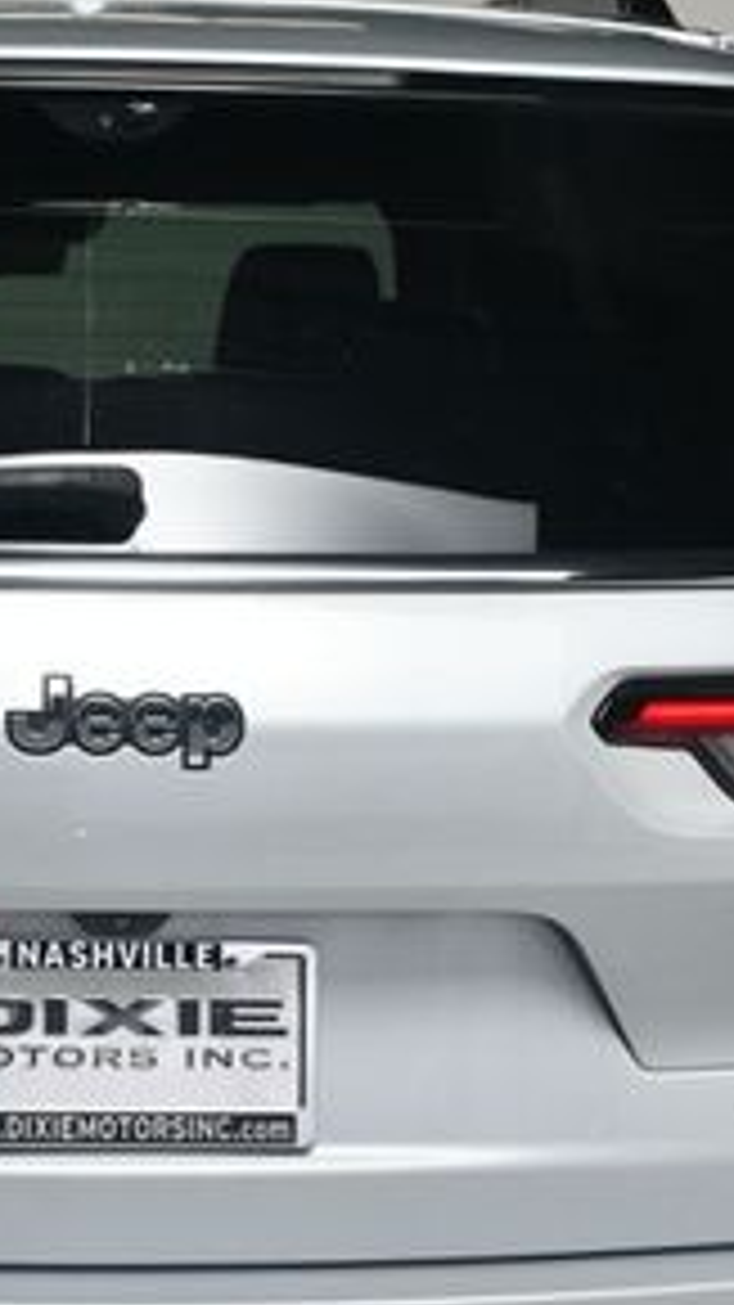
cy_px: 828
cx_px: 86
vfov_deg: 20.5
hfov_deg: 11.6
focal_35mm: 104
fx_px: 3601
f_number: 11
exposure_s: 1/160
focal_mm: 30
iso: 100
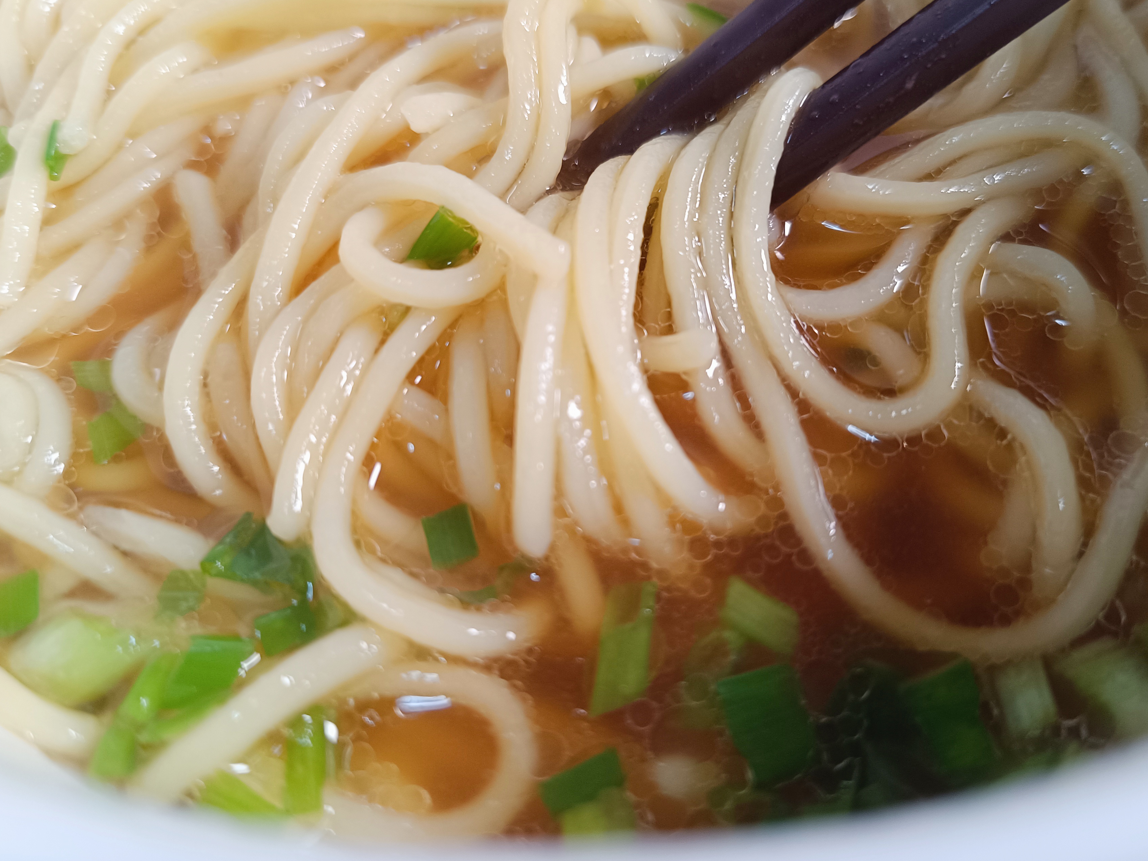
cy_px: 366
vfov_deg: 48.1
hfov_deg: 61.6
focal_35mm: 29
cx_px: 607
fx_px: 962
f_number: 1.88
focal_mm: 5.59
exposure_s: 1/50.1
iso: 355
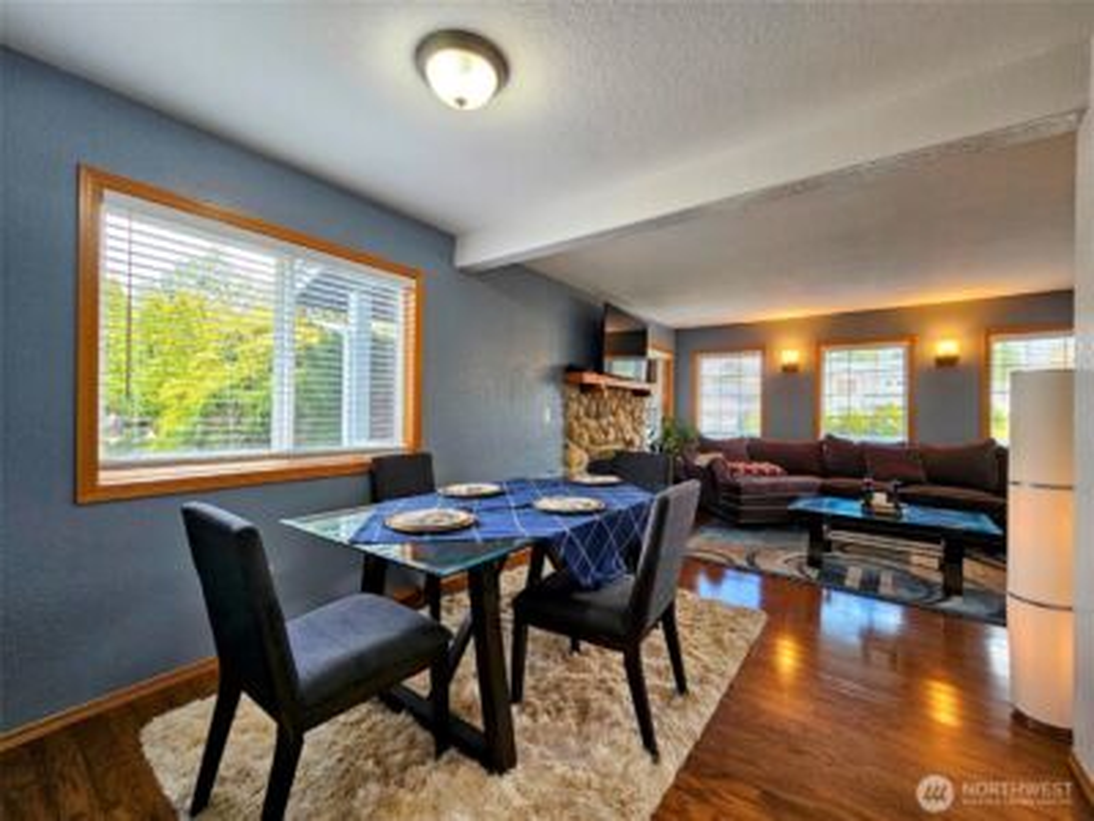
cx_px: 547
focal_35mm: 13
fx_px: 411
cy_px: 410
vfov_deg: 89.9
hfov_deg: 106.2
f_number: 2.2
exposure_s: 1/60
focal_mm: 2.2
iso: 100
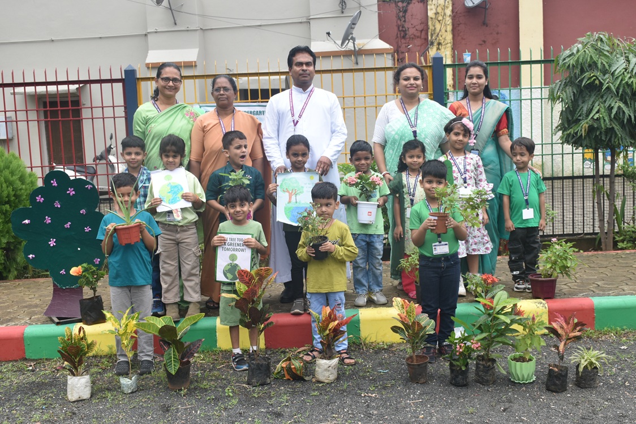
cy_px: 212
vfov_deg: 33.0
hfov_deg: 47.9
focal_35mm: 40
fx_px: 716
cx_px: 318
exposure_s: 1/250
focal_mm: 27
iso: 360
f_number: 8
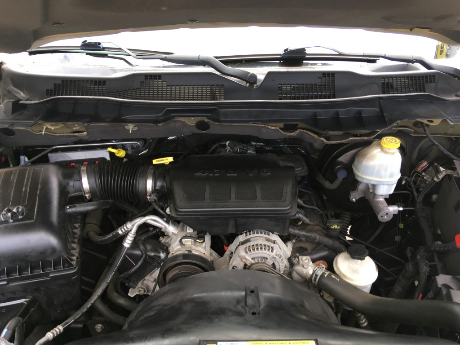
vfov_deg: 48.2
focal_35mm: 29
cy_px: 172
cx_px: 230
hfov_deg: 61.7
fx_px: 385
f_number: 2.2
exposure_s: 1/120
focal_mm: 4.15
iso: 40
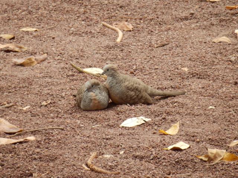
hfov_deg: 3.3
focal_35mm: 600
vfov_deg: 2.5
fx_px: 4125
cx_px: 119
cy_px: 89
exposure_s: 1/250
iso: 500
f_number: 6.9
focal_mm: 108
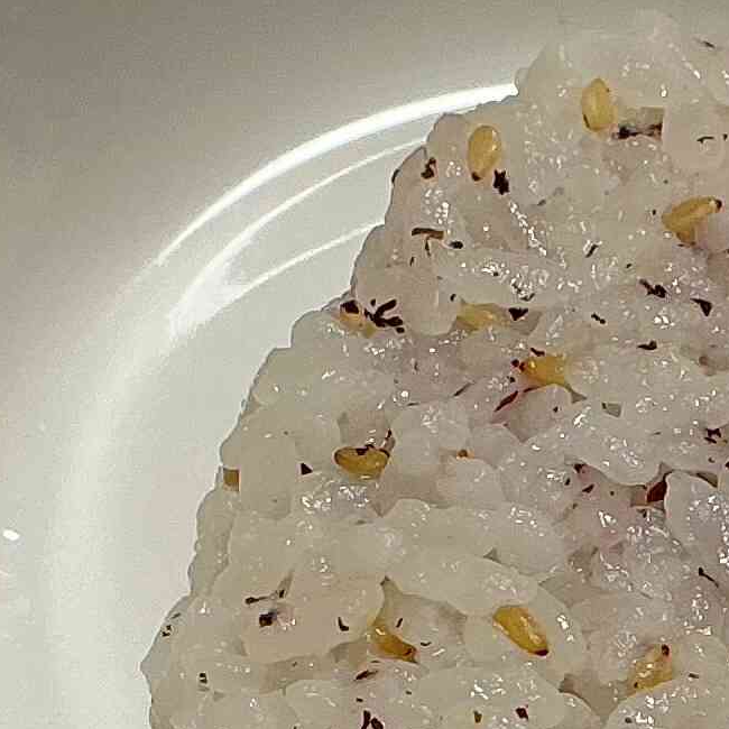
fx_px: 3788
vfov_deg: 11.0
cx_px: 582
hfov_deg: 11.0
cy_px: 563
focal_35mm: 159
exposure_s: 1/120
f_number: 1.8
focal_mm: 3
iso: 32
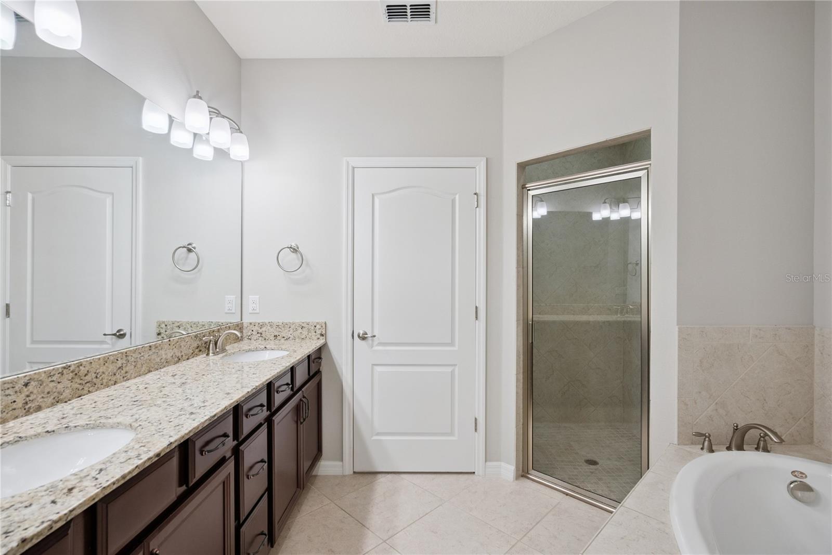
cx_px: 416
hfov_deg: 96.7
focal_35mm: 16
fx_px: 370
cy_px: 278
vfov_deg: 73.8
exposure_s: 1/50
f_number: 10
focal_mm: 16
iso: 1000
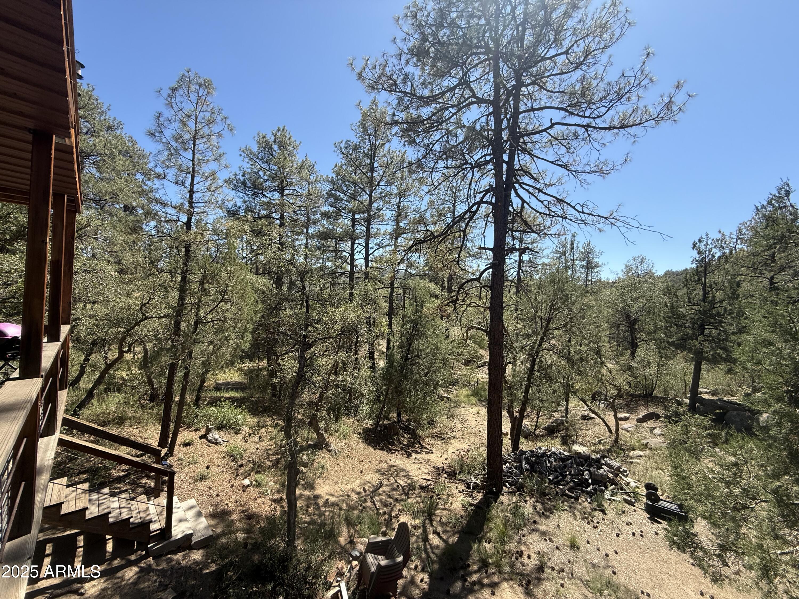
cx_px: 400
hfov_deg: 102.1
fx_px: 323
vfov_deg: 85.7
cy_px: 300
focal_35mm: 14
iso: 64
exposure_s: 1/1033
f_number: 2.2
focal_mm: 2.22
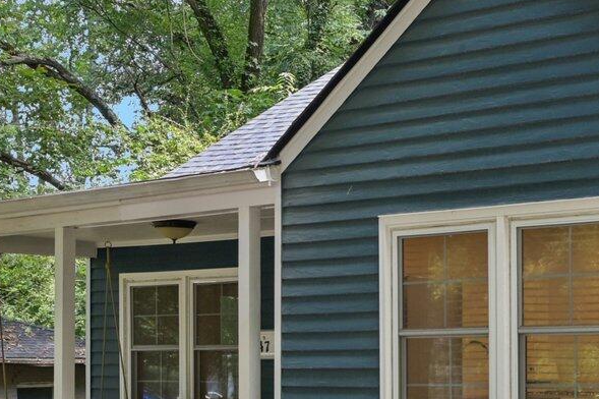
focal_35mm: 73
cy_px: 302
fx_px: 1214
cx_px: 606
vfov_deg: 18.5
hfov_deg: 26.2
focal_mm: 21
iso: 200
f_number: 9
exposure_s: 1/15
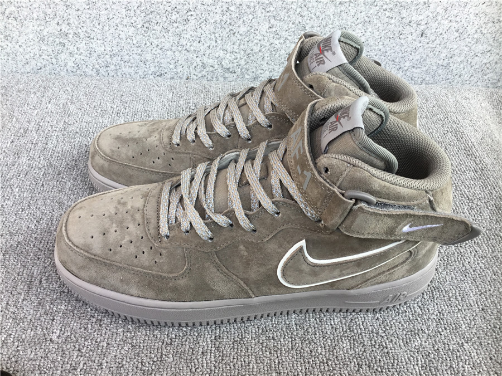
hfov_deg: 58.4
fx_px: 450
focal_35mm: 31
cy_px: 188
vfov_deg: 45.4
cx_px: 251
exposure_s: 1/116
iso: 25
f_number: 2.4
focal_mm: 3.3
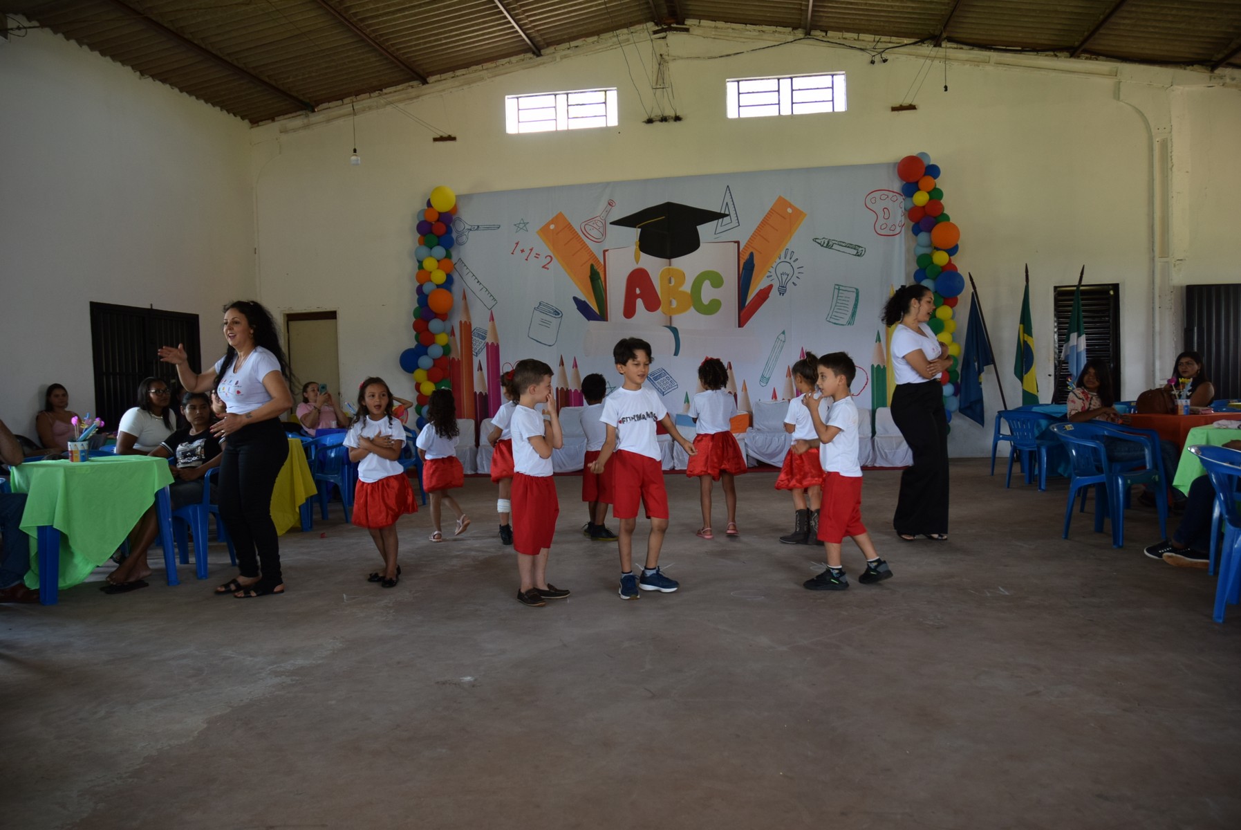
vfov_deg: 48.0
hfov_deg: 67.3
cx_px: 620
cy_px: 415
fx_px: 931
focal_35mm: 27
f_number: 4.5
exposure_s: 1/80
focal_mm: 18
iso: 400
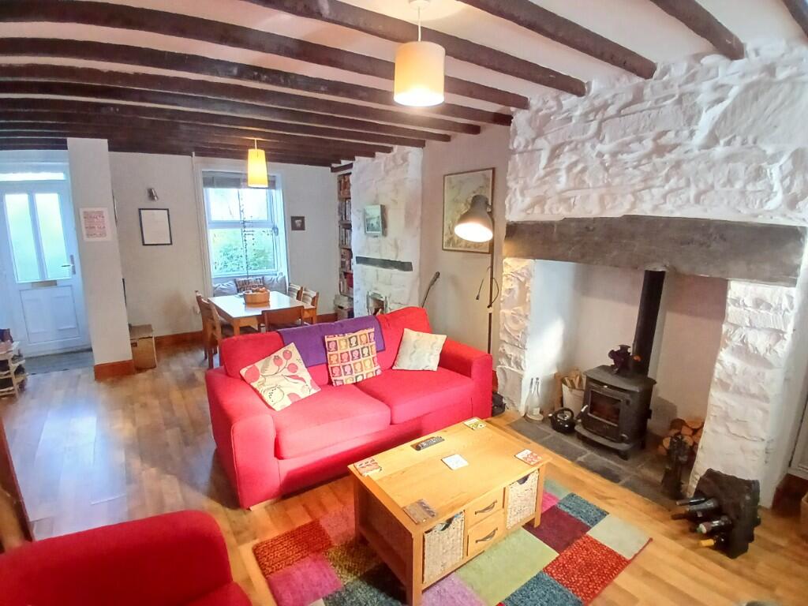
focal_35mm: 17
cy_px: 303
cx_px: 404
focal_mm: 1.4
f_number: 2.2
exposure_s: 1/25
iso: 500
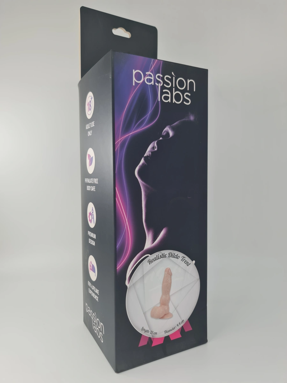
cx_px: 144
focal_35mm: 25
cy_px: 192
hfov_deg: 54.9
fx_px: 276
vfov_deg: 69.4
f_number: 1.8
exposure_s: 1/171
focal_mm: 7
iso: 50
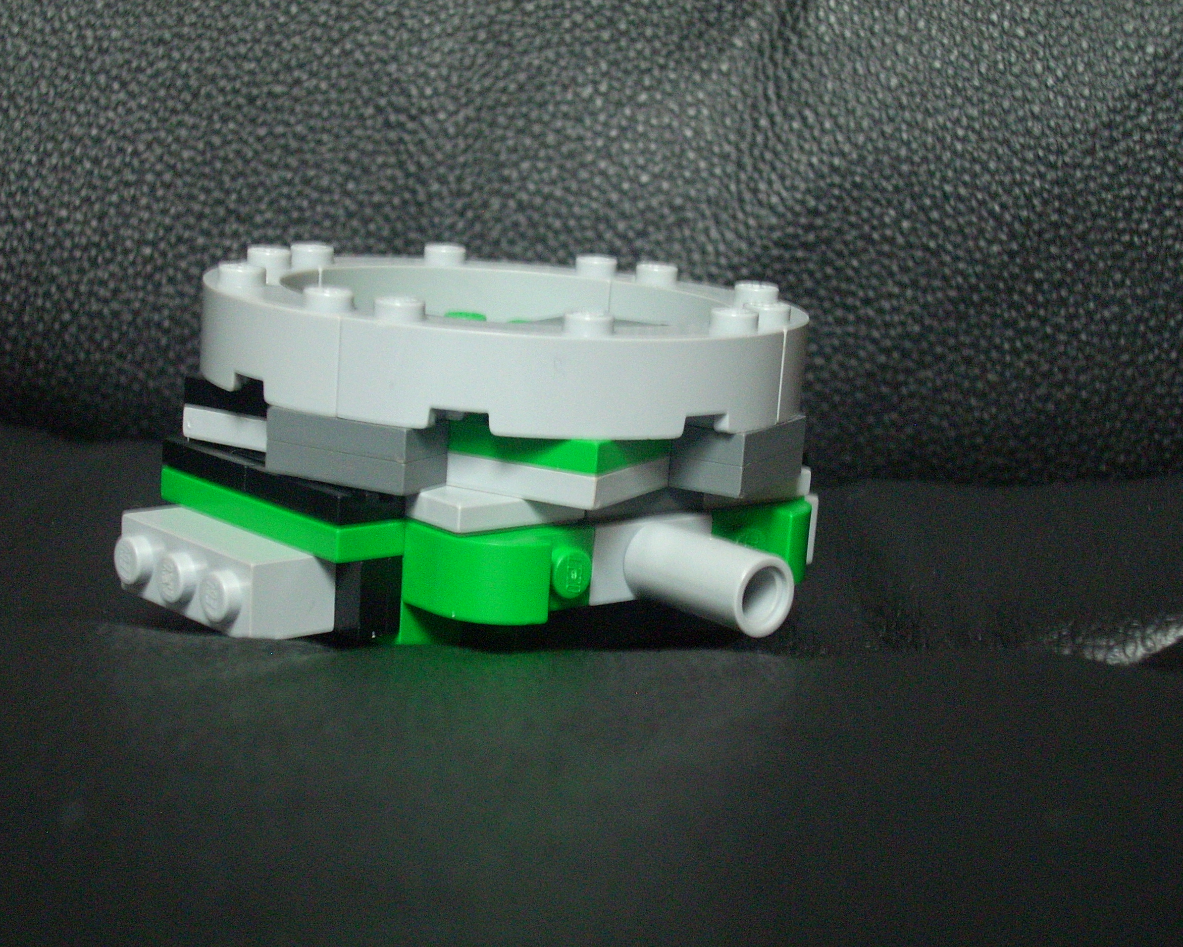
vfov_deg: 22.5
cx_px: 557
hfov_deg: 27.9
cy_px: 473
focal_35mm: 68
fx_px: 2381
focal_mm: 10.7
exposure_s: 1/4
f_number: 3.8
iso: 295
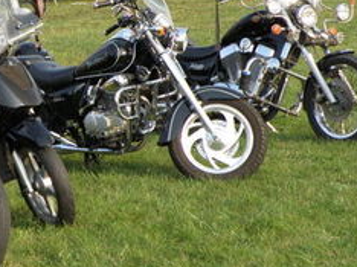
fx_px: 1257
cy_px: 47
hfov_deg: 16.0
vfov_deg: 12.1
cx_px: 35
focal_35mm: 122
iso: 100
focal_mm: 10.25
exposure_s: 1/500
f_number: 3.5
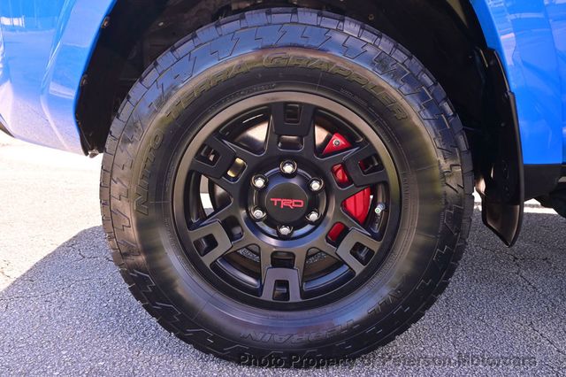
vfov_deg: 40.8
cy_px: 188
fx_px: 507
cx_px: 283
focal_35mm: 32
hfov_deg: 58.4
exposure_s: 1/80
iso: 100
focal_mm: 21.5
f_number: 5
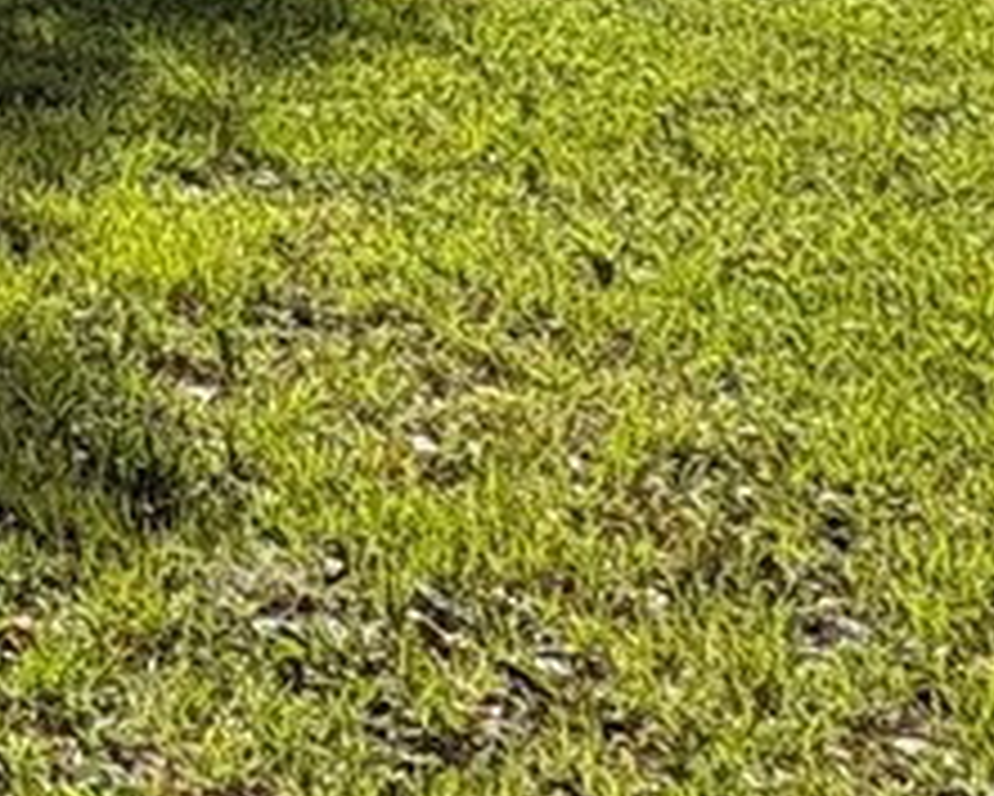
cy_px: -751
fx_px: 2914
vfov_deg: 13.5
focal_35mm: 99
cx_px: -963
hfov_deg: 15.6
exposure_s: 1/2415
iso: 50
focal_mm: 2.22
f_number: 2.2
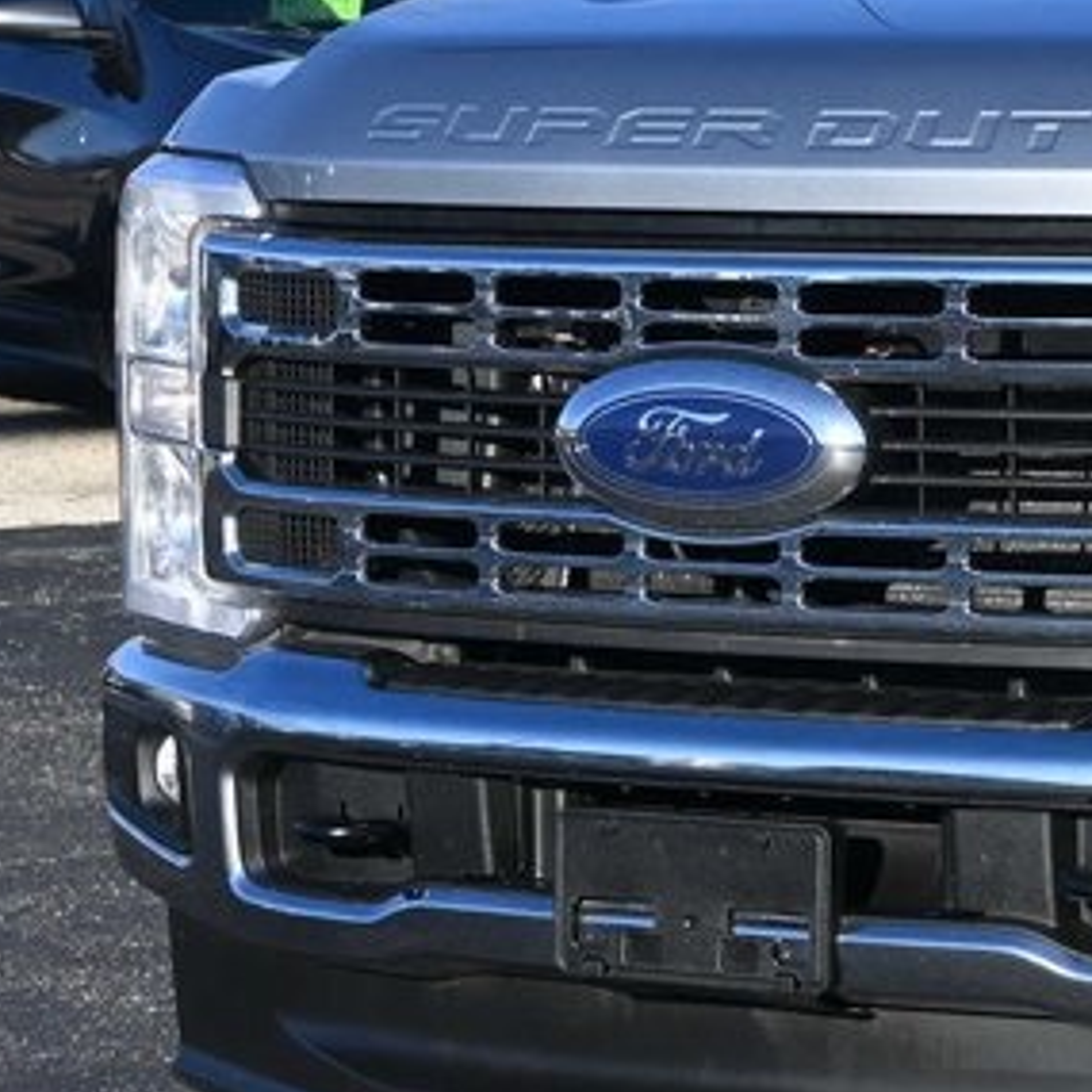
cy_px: 354
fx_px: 6210
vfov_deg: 10.0
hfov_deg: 9.8
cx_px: 1594
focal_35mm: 174
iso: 100
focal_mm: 38
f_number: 6.3
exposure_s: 1/320
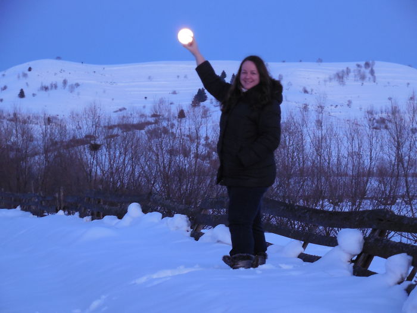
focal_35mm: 134
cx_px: 208
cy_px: 156
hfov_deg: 14.7
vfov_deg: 11.1
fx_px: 1614
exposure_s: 1/15
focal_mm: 24.2
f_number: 4.9
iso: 500
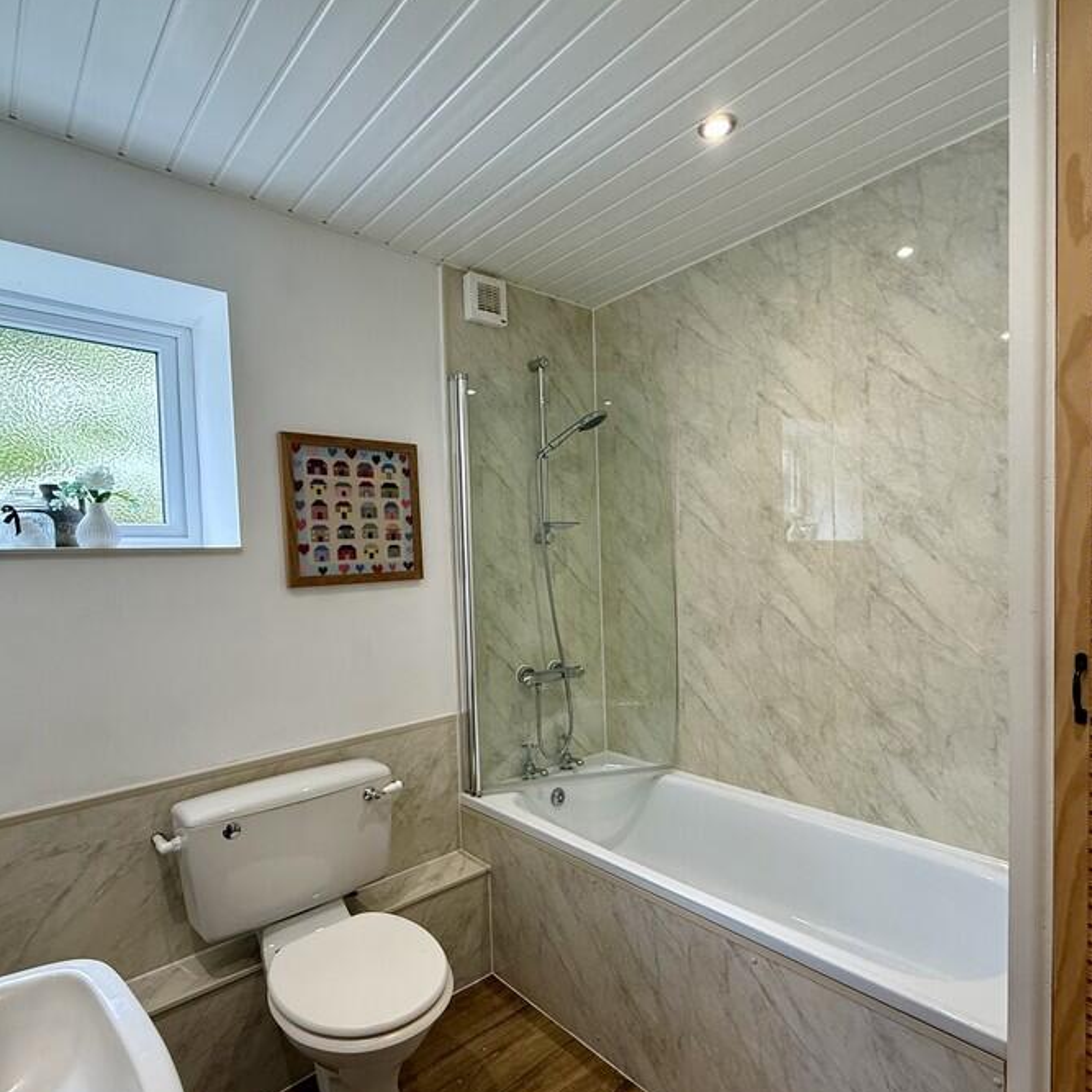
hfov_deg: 77.6
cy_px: 591
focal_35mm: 19
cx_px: 575
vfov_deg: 77.5
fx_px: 678
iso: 160
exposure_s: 1/100
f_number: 2.2
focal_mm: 2.22
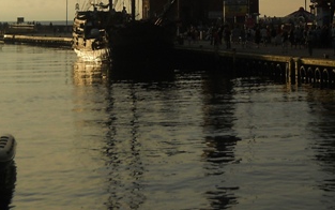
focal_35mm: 111
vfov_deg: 11.6
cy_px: -45
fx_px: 1014
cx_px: 235
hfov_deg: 18.7
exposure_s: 1/1000
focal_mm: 6.72
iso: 80
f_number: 5.5
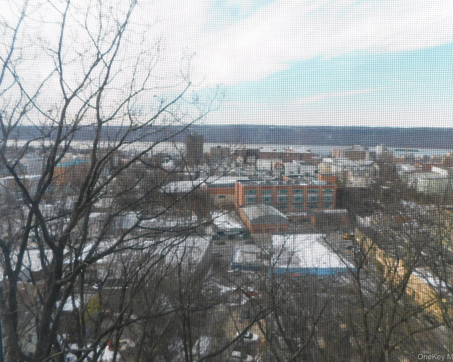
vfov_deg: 58.8
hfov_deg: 70.3
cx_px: 224
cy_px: 181
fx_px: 322
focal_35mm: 24
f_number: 3
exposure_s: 1/400
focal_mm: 4
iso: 125
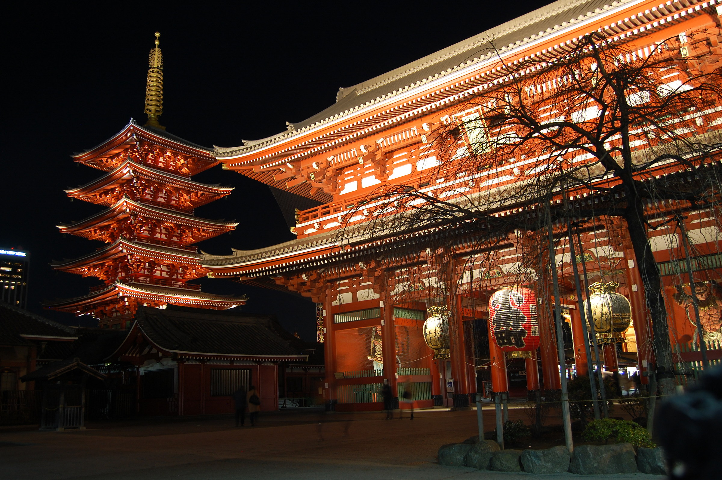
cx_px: 361
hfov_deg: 62.0
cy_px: 240
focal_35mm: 30
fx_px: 601
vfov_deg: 43.5
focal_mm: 20
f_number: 4.5
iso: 200
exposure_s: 1/2
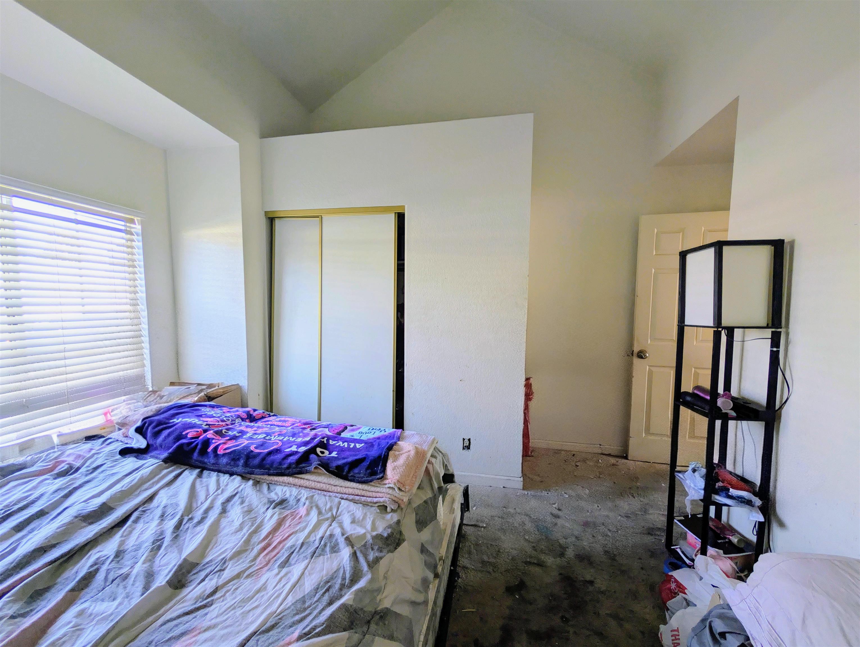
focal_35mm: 12
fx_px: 299
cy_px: 324
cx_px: 430
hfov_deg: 110.5
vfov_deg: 94.6
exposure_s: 1/119
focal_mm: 2.02
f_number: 1.7
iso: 79
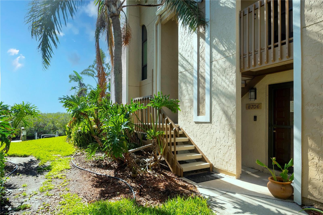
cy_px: 108
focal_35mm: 20
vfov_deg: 63.2
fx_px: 175
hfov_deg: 85.4
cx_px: 162
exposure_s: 1/1000
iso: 200
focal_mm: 13
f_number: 3.8
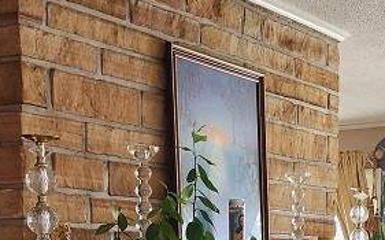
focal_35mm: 89
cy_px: 340
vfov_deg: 13.9
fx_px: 933
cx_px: 256
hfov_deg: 23.2
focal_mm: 6.4
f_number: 1.8
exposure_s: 1/120
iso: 400
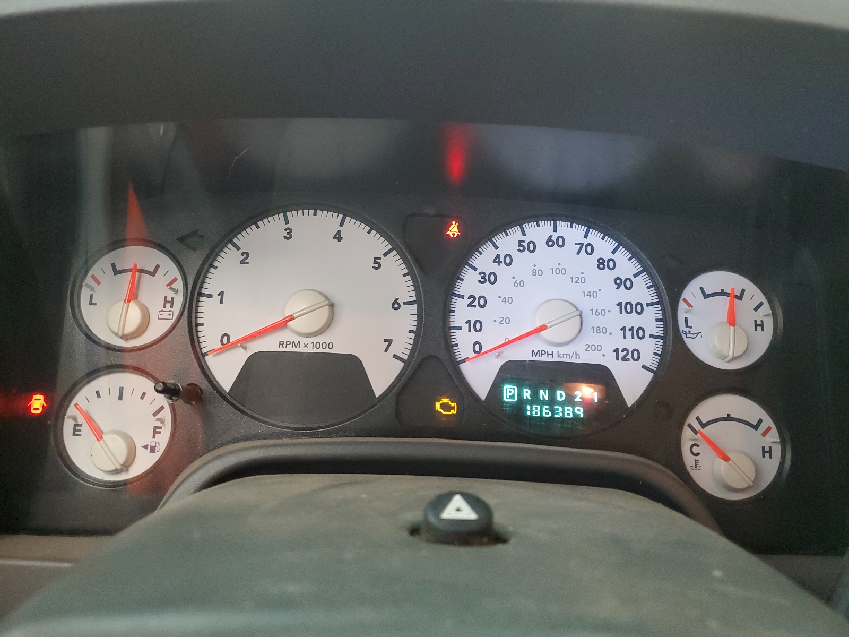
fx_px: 638
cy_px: 318
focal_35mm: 26
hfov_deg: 67.3
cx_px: 424
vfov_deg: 53.1
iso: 322
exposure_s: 1/60.2
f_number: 1.5
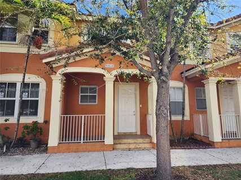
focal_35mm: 23
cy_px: 90
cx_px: 120
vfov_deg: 58.9
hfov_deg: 73.9
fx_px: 160
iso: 12
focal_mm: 6.4
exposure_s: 1/286
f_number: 1.8
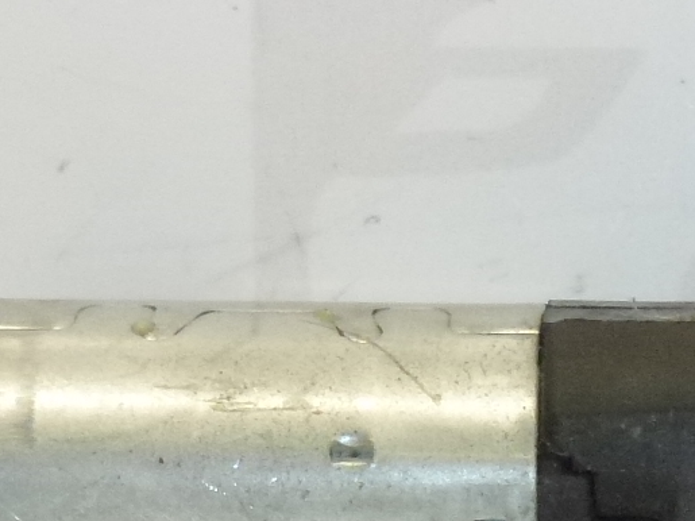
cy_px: 873
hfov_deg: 10.1
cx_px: 711
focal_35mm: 195
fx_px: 3914
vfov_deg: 7.4
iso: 400
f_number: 4.1
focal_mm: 8.7
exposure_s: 1/200
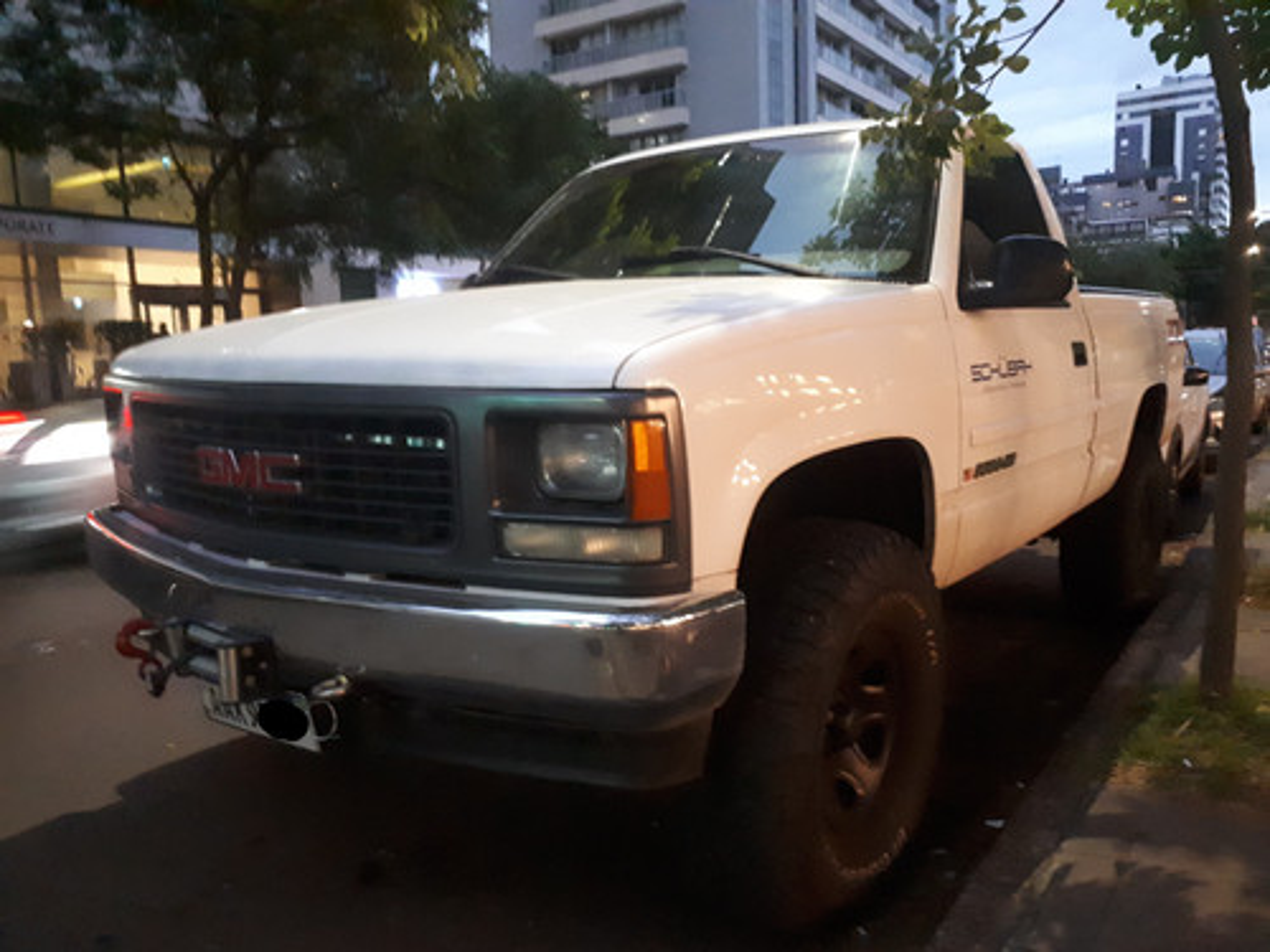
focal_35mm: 27
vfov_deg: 51.4
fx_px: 991
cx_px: 635
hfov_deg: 65.3
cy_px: 476
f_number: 1.9
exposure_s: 1/15
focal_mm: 3.6
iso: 1000
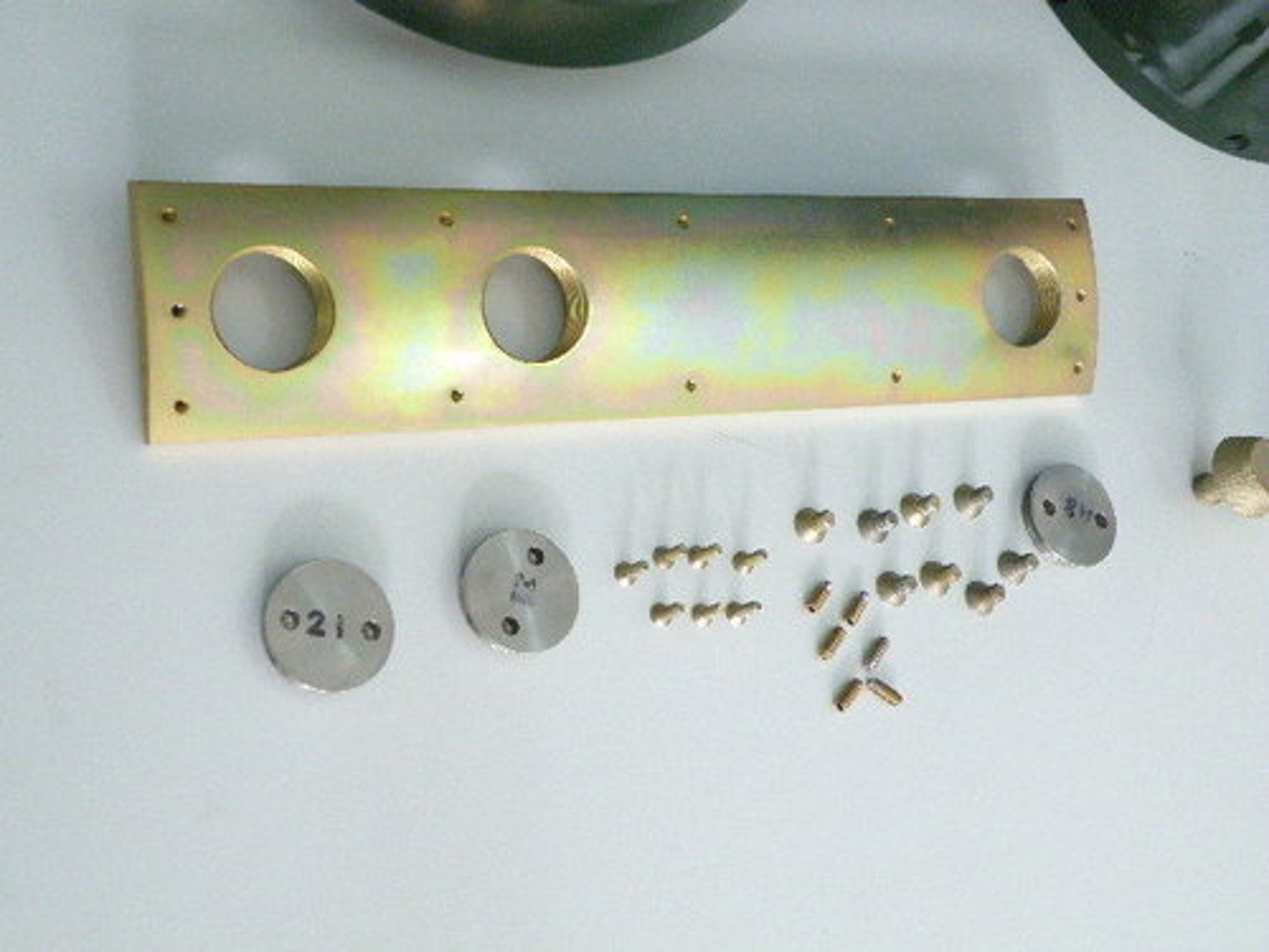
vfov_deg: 26.6
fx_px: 2016
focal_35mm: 55
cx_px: 634
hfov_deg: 34.9
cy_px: 476
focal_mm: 9.77
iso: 800
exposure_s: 1/80
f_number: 3.5
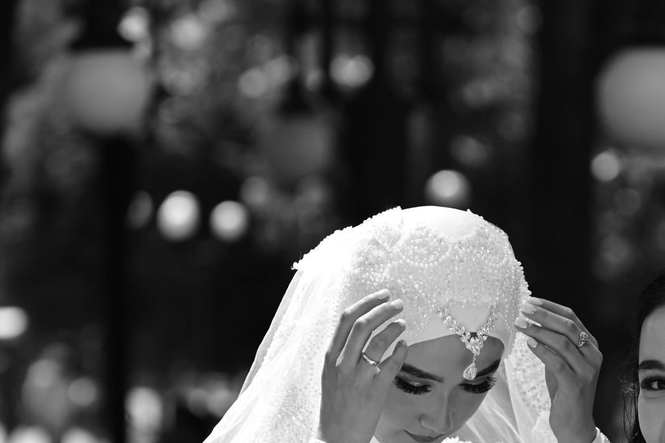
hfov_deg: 5.8
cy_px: 384
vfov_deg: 3.8
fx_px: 6612
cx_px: 434
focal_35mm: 358
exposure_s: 1/400
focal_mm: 190
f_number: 6.3
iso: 180
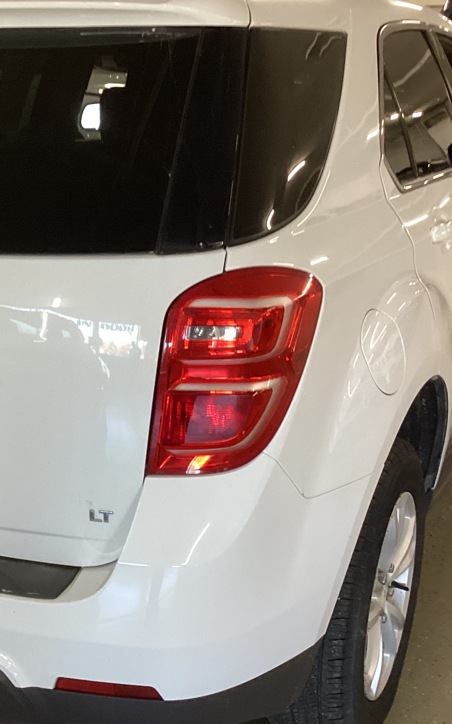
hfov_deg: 23.8
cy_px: 342
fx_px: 1045
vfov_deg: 38.2
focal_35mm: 53
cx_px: 58
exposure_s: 1/50
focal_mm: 3.3
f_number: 2.4
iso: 125
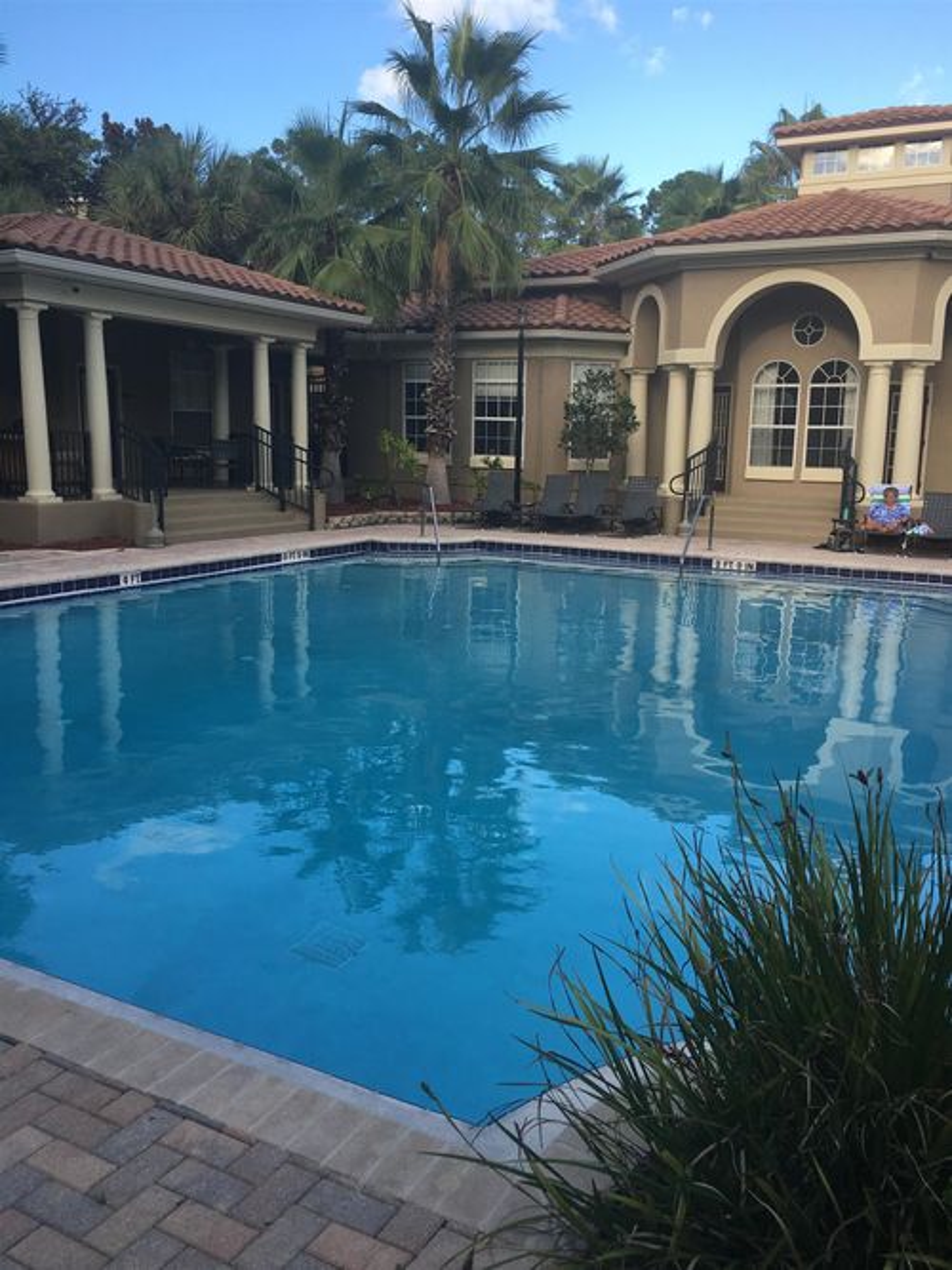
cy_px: 635
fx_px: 1064
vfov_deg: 61.7
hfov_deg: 48.2
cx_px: 476
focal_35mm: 29
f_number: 2.2
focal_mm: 4.15
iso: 25
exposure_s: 1/409
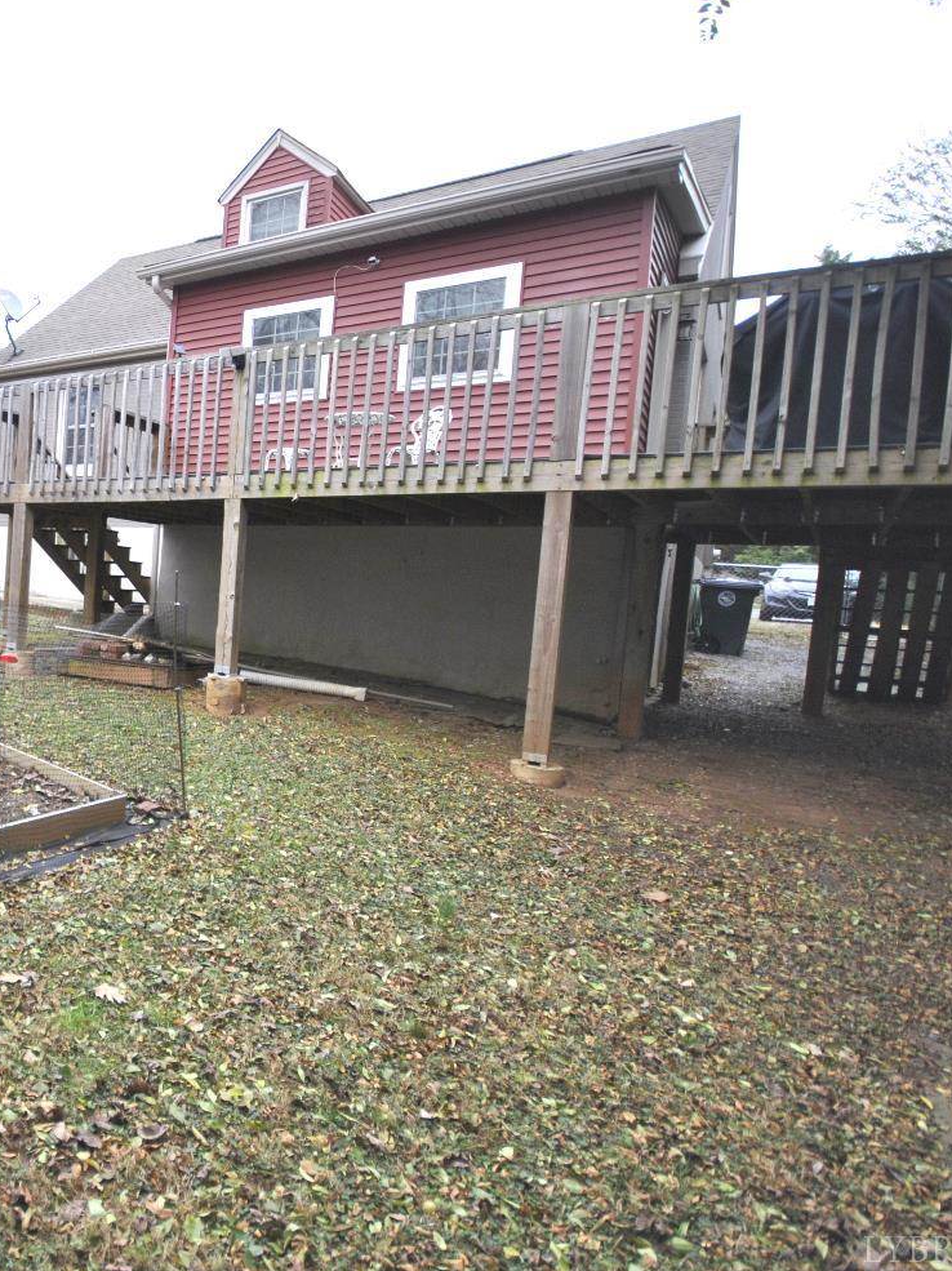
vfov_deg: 76.4
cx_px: 5
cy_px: 630
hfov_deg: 49.9
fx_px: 807
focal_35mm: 22
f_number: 4.5
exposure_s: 1/60
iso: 200
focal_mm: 10
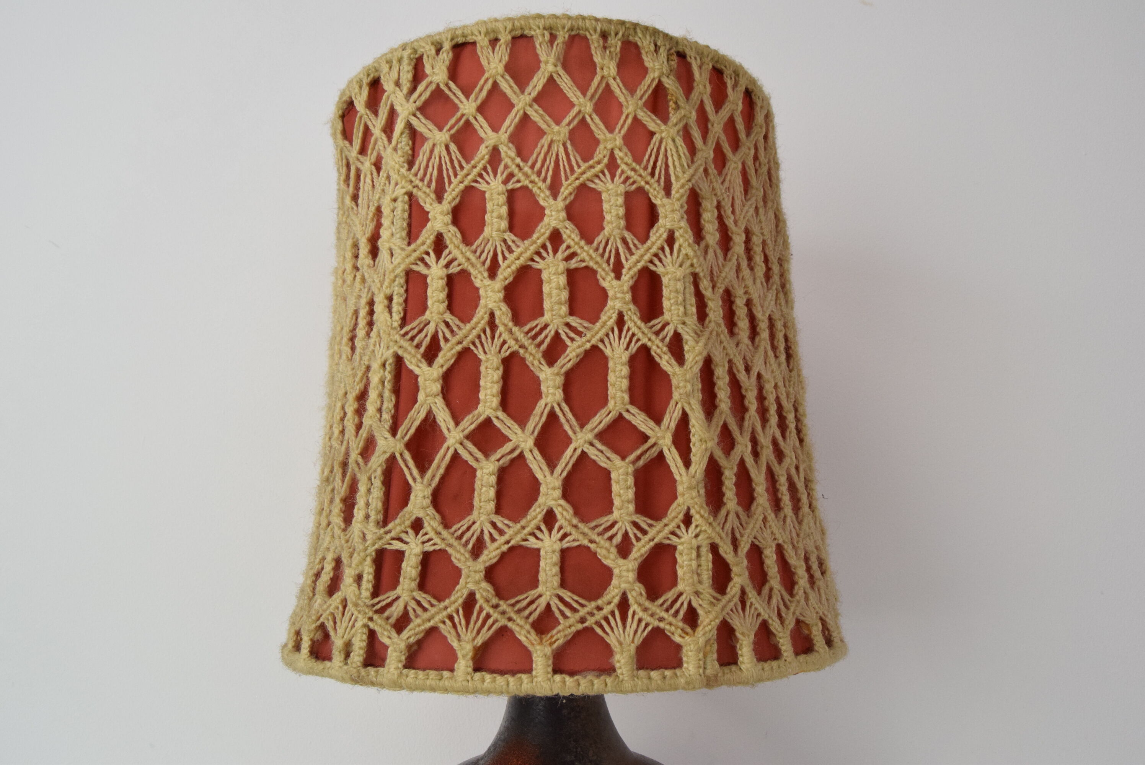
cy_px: 382
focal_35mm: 27
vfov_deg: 48.0
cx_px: 572
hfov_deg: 67.3
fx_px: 859
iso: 1600
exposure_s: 1/320
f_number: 9
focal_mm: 18
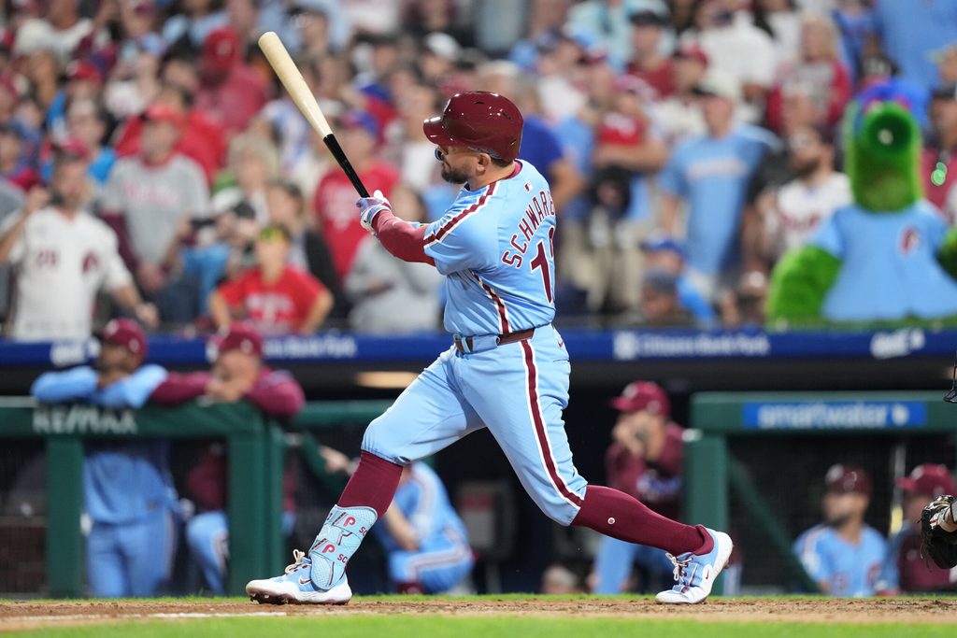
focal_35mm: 400
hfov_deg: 5.2
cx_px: 478
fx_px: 10634
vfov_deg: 3.4
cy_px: 319
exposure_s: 1/2000
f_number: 2.8
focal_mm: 400
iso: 3200
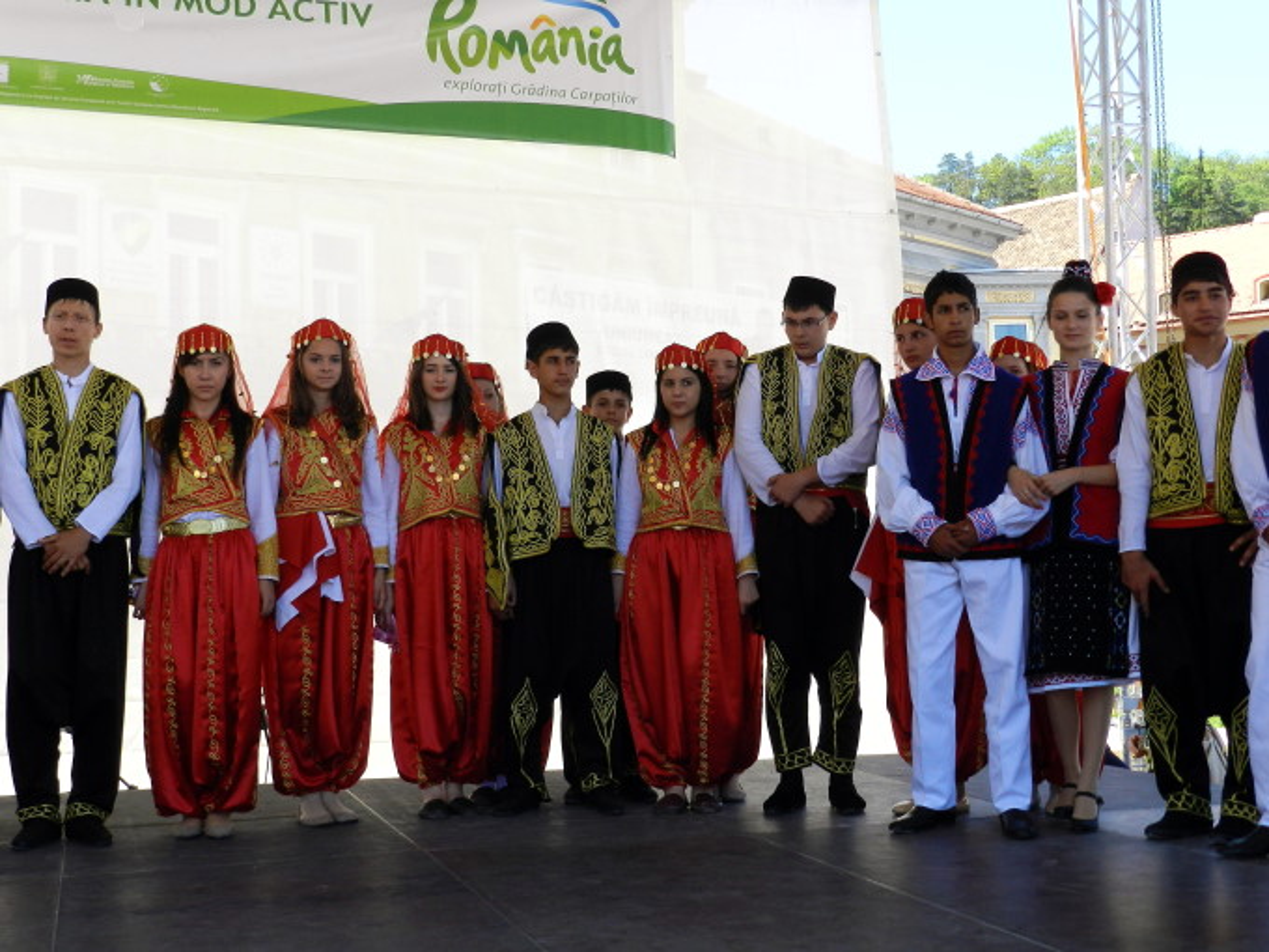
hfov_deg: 41.2
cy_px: 476
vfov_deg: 31.5
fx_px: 1686
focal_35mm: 46
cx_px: 634
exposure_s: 1/320
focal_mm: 8.1
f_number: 4.2
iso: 160
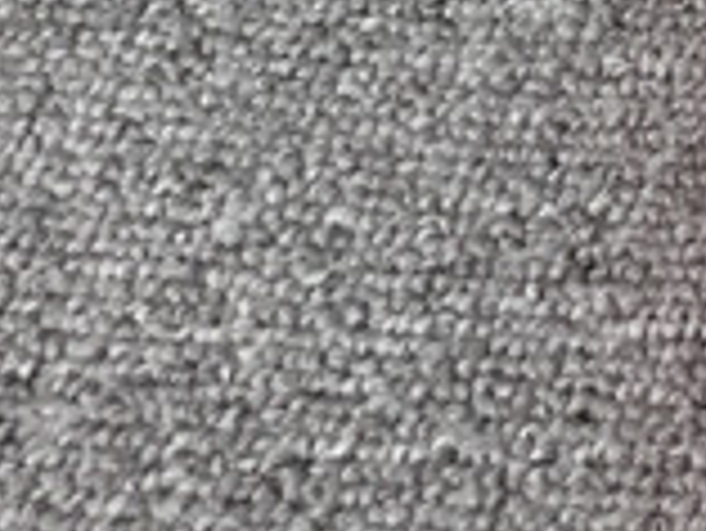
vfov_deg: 8.1
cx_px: 1947
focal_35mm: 178
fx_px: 3633
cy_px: -380
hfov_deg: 9.3
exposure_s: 1/33
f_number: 2.4
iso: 32
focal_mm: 3.3
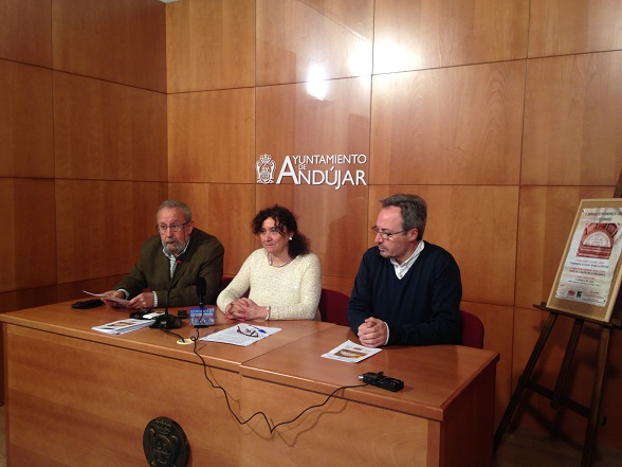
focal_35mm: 33
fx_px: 593
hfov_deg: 55.4
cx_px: 311
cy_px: 234
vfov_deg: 42.9
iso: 50
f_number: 2.4
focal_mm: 4.12
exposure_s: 1/20
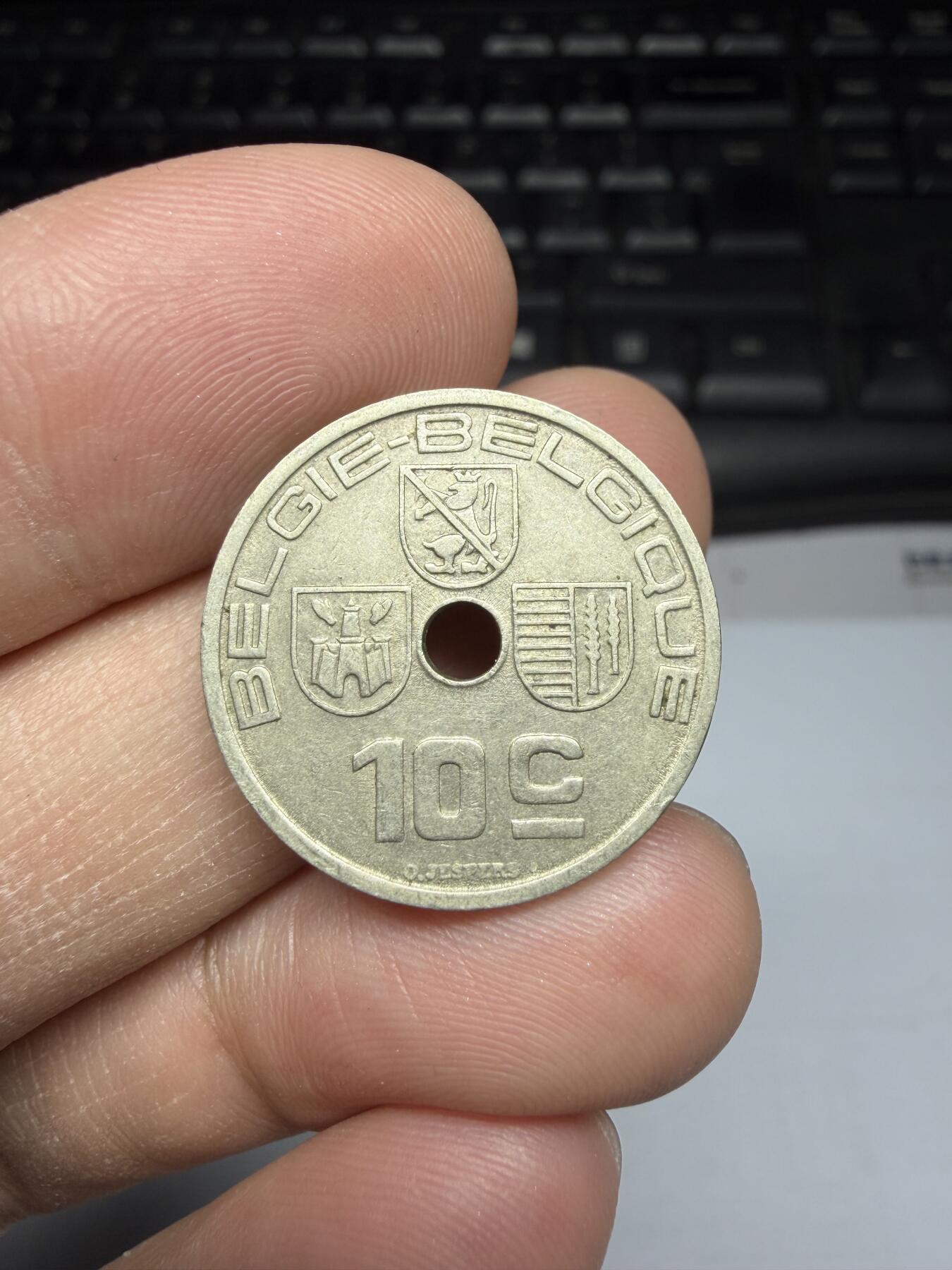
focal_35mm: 26
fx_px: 953
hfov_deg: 53.1
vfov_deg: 67.3
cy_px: 635
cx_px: 476
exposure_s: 1/121
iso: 50
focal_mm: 2.22
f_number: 2.2
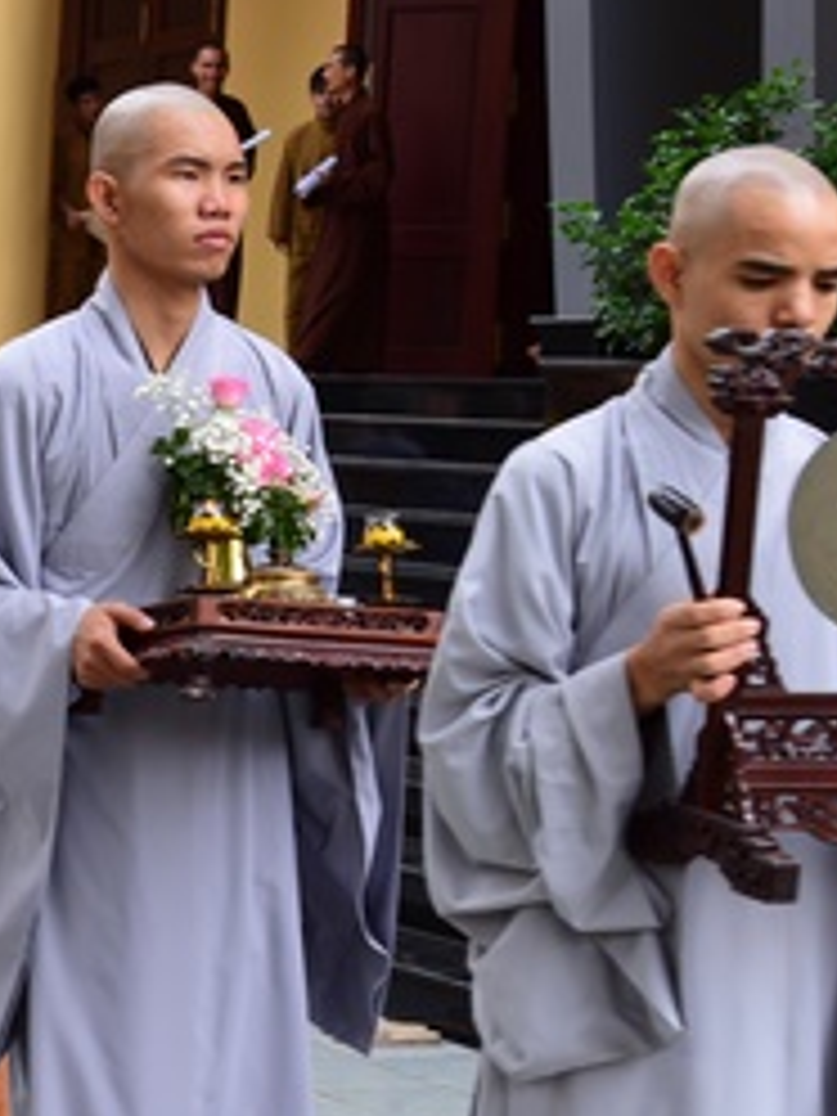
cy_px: 637
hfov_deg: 11.8
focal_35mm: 121
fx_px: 3901
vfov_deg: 16.3
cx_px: -364
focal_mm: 48
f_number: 6.3
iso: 160
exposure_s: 1/125
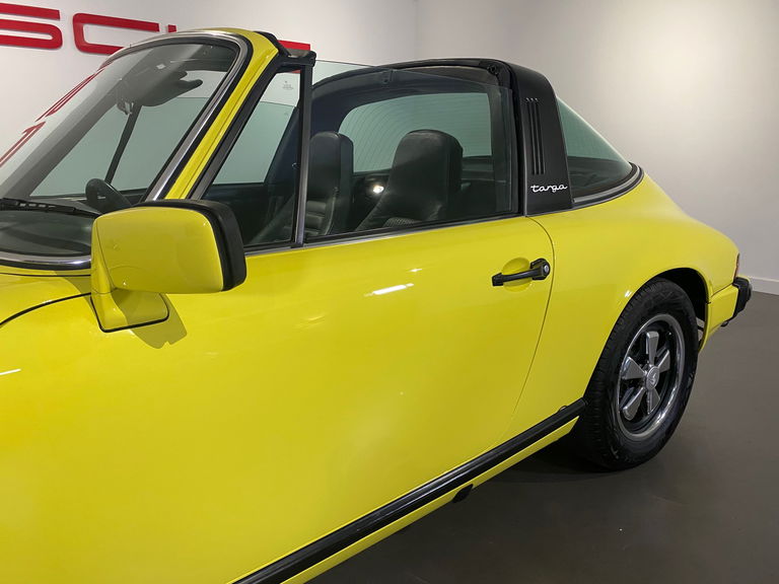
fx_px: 585
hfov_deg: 67.3
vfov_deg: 53.1
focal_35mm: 26
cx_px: 390
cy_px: 292
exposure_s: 1/60
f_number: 1.8
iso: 250
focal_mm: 4.25
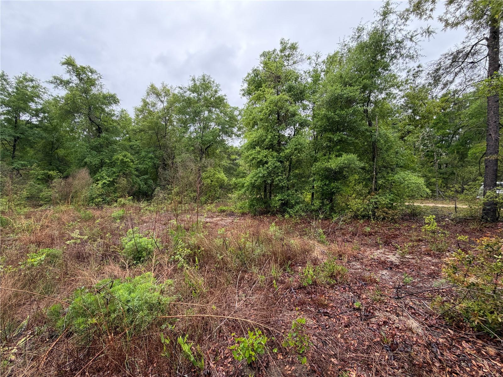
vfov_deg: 85.7
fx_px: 203
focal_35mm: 14
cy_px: 188
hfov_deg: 102.1
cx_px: 252
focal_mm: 2.22
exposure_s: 1/224
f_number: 2.2
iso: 50
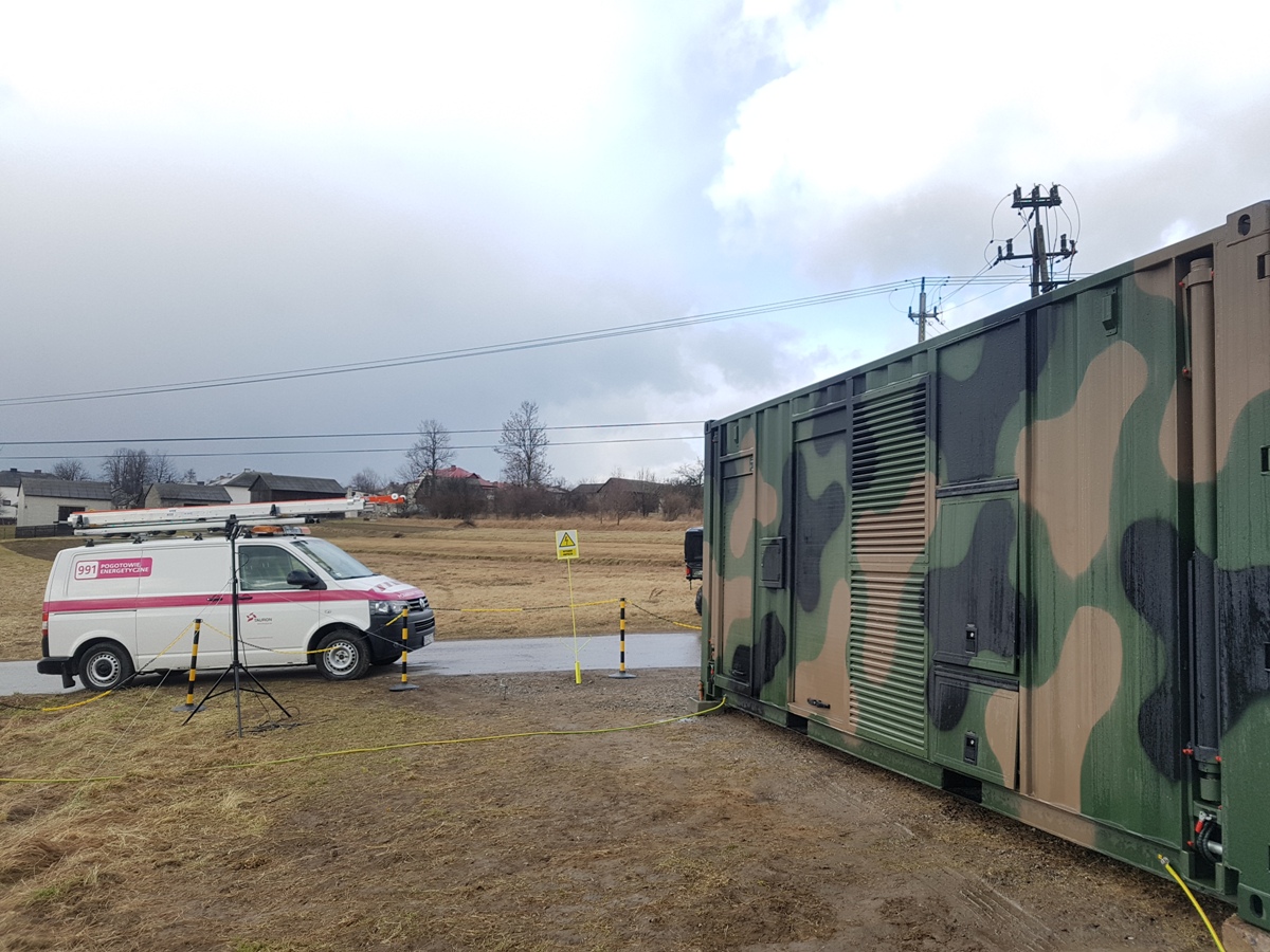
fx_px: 954
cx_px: 635
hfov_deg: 67.3
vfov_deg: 53.1
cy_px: 476
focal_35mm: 26
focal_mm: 4.2
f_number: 1.7
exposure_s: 1/980
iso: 50
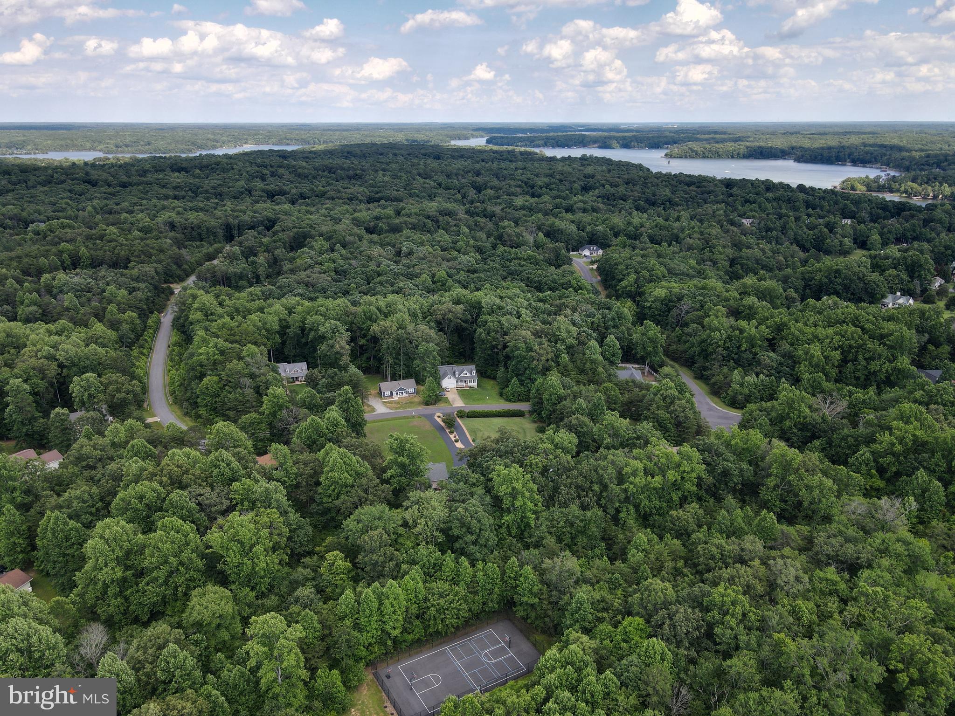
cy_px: 358
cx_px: 478
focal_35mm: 24
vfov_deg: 56.8
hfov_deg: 71.6
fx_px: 662
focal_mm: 4.5
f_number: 2.8
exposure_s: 1/320
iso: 100
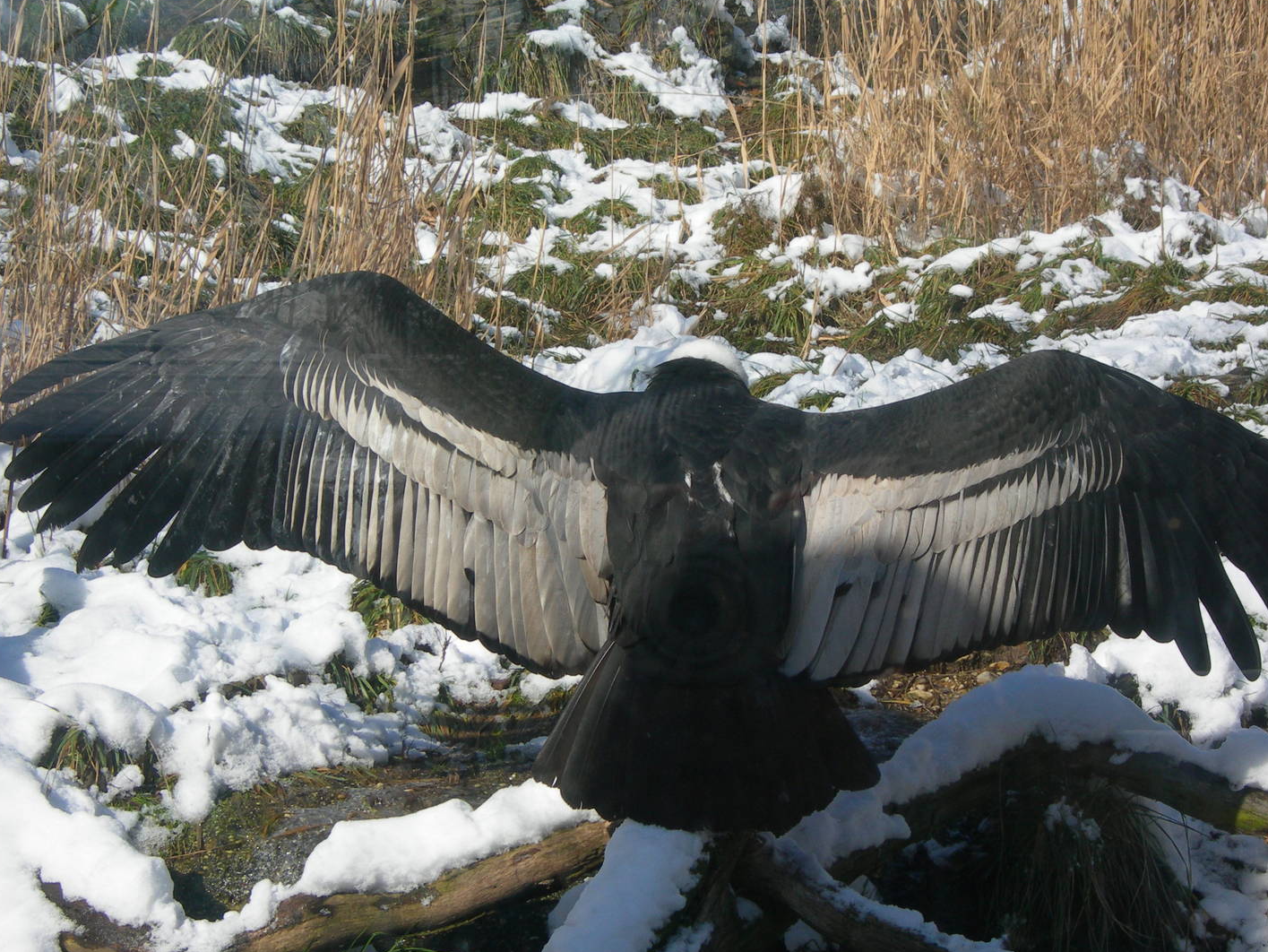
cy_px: 503
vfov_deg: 14.2
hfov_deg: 18.9
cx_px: 647
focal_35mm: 104
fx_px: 3811
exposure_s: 1/218
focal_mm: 19.1
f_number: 7.3
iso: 50
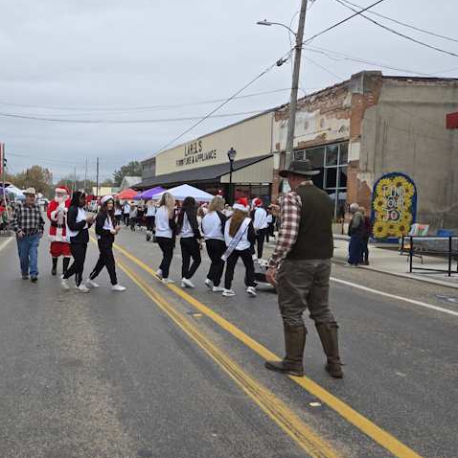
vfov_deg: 48.4
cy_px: 238
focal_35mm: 34
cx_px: 91
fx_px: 509
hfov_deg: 45.9
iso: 25
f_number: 1.8
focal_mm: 5.4
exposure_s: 1/585
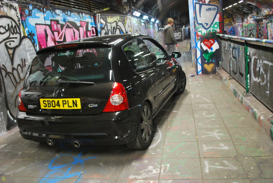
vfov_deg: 40.1
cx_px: 136
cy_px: 92
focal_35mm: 33
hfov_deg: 57.2
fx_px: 251
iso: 800
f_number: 4
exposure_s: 1/10
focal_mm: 22
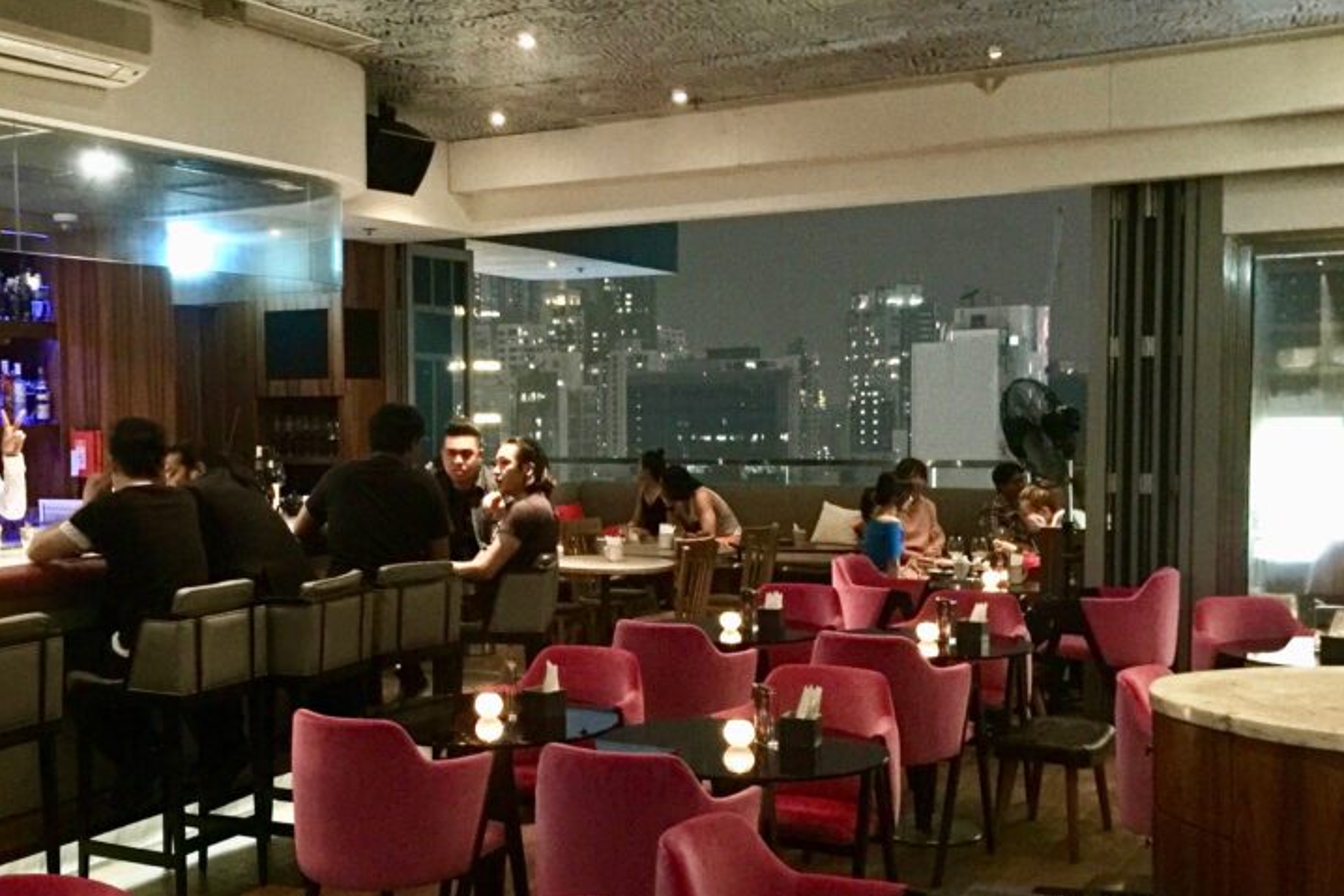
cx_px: 447
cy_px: 535
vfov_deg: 31.1
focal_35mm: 43
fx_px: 1606
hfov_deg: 44.8
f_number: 2.2
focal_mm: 4.15
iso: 250
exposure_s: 1/4
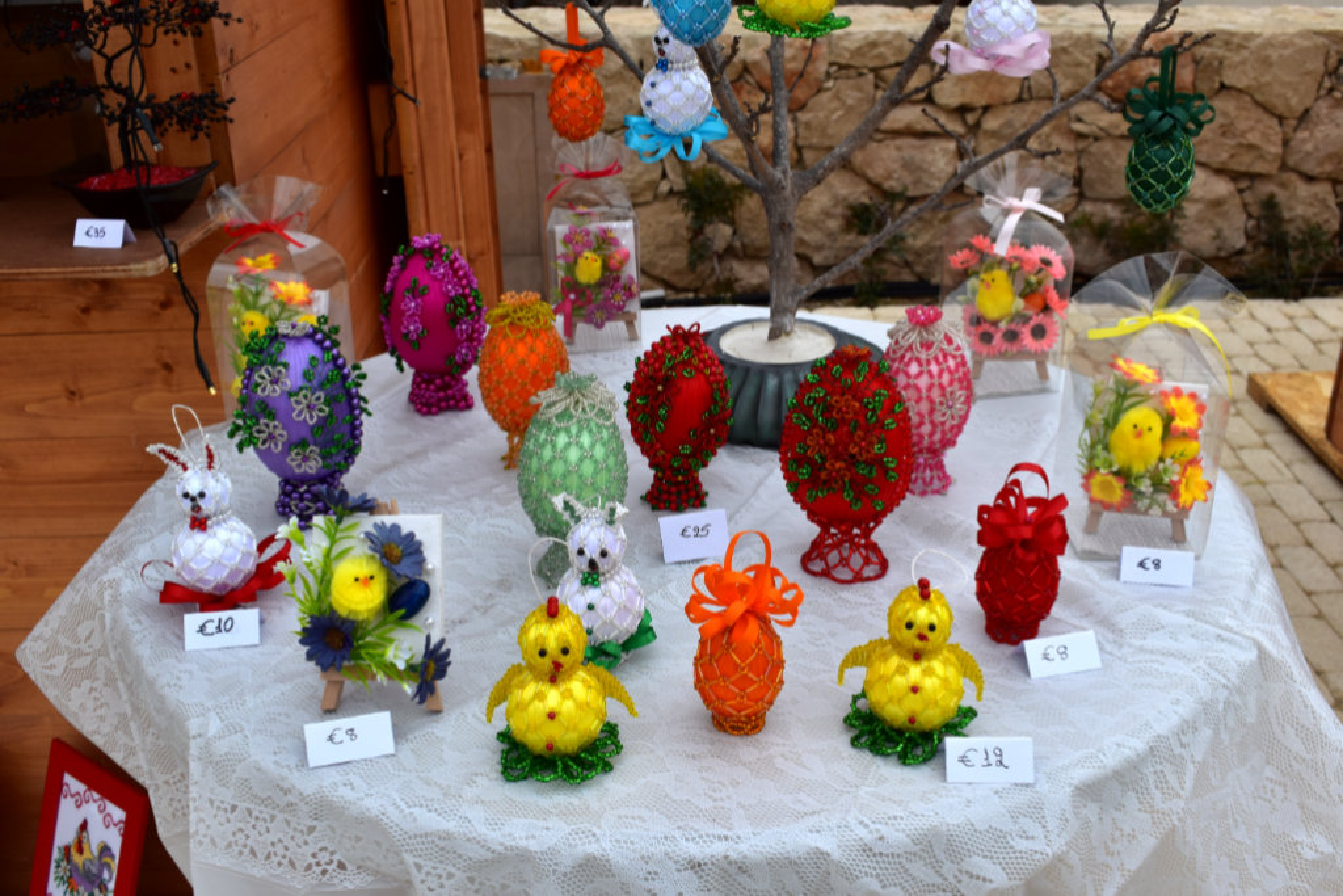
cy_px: 448
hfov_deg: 51.3
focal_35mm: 38
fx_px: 1399
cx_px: 672
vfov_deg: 35.5
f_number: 11
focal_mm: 25
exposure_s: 1/500
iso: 320
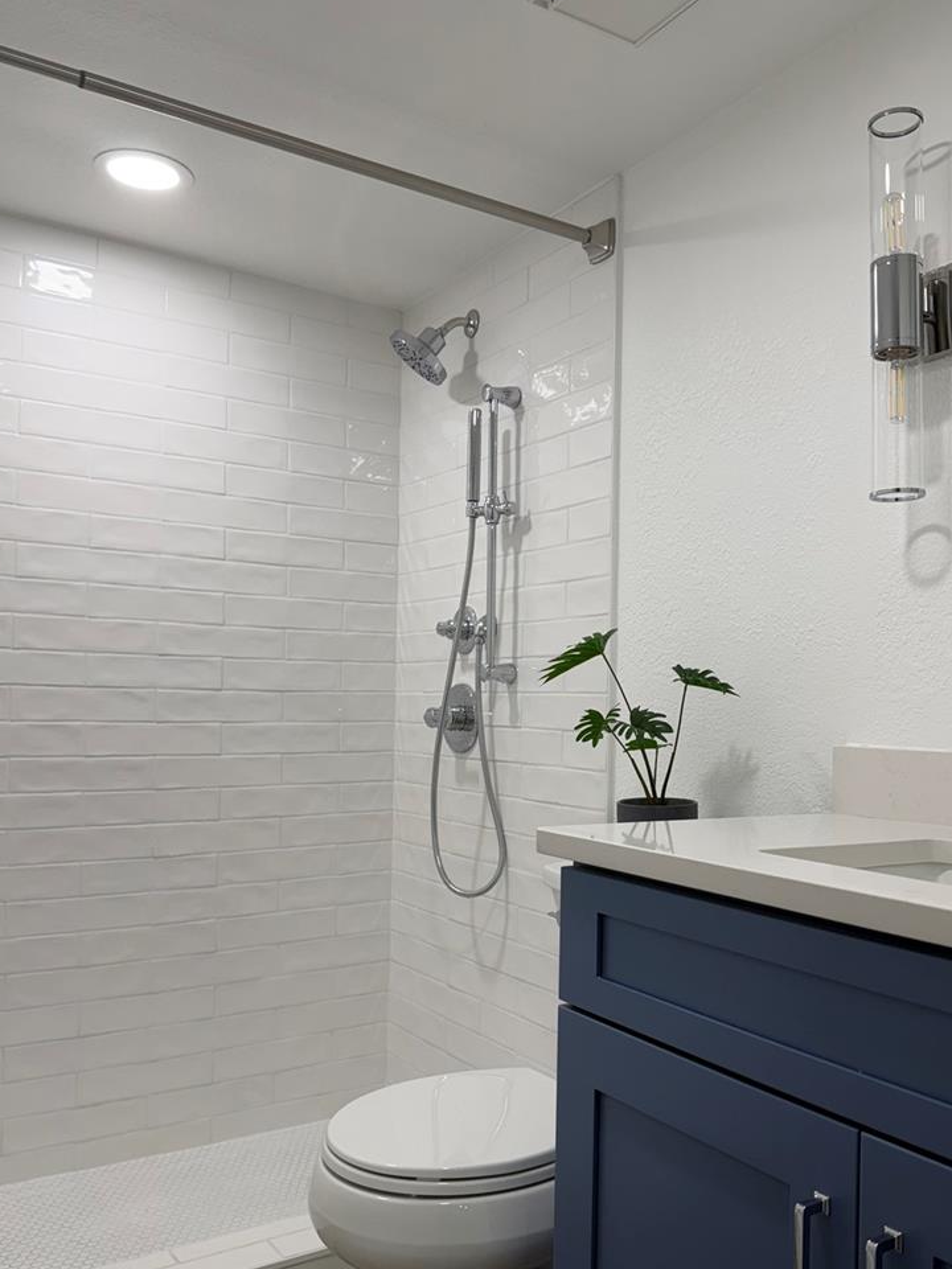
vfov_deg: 59.9
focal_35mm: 30
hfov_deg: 46.7
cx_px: 532
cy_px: 687
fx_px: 1100
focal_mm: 6.76
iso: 50
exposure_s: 1/120
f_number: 1.78
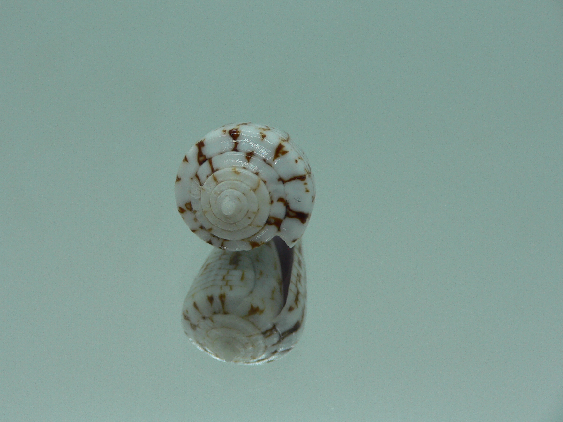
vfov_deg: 36.0
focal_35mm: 40
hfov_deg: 46.7
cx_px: 252
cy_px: 202
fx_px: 651
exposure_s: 1/60
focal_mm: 4.6
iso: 80
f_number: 2.8
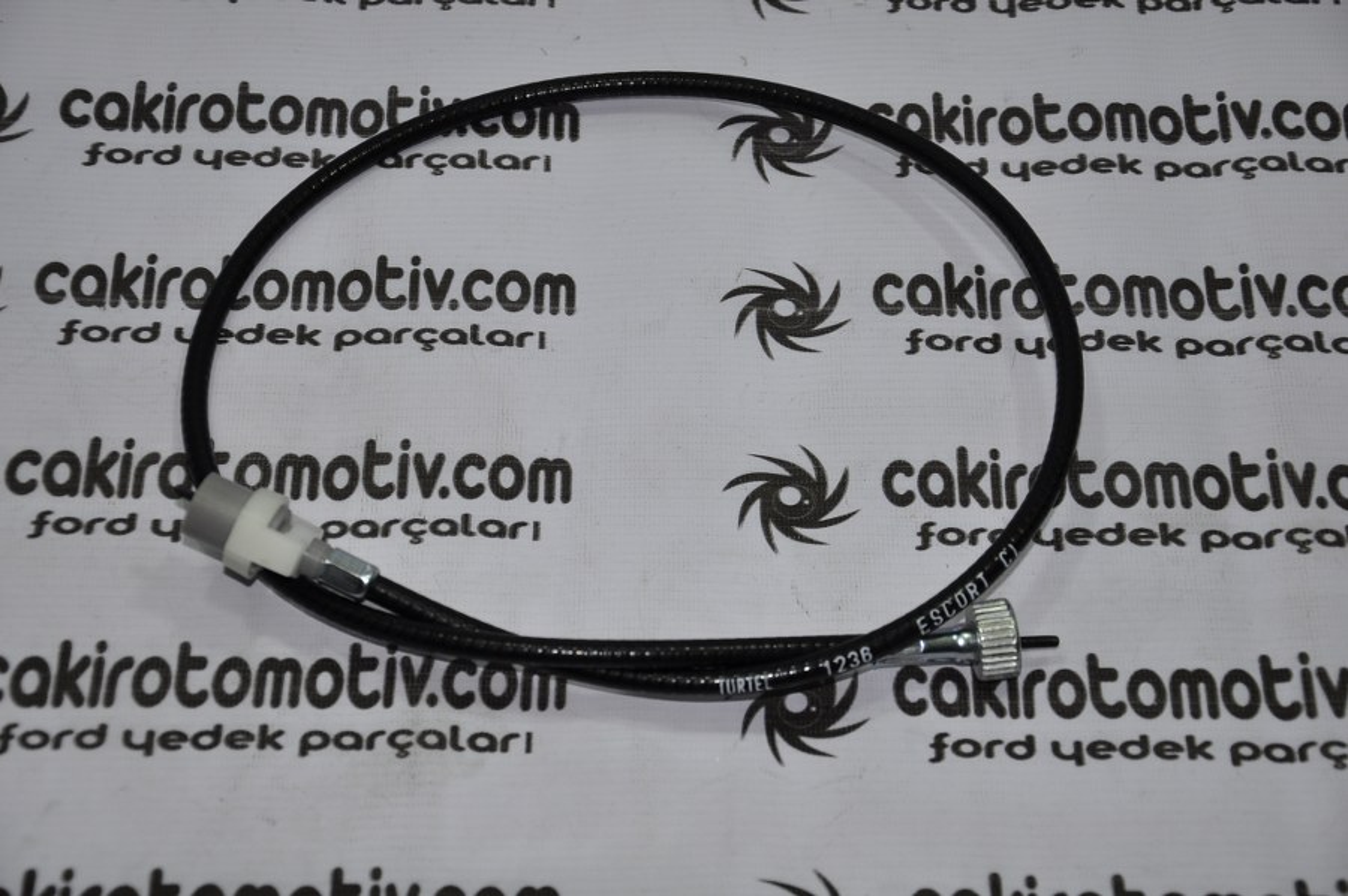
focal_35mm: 87
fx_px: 3254
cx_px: 674
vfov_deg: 15.7
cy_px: 448
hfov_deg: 23.4
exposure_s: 1/125
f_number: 5
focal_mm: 58
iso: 200
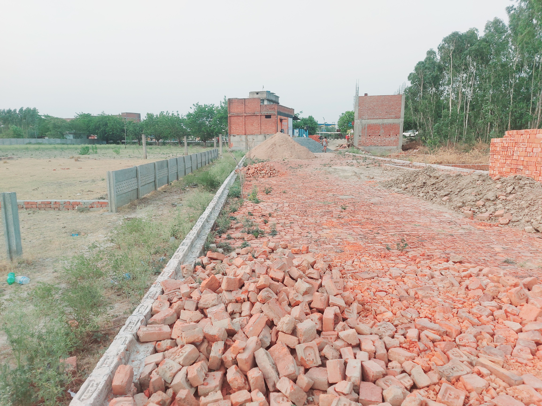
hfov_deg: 71.6
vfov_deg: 56.8
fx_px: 376
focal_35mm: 24
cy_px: 203
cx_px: 271
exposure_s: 1/50
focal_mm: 5.23
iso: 40
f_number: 1.8
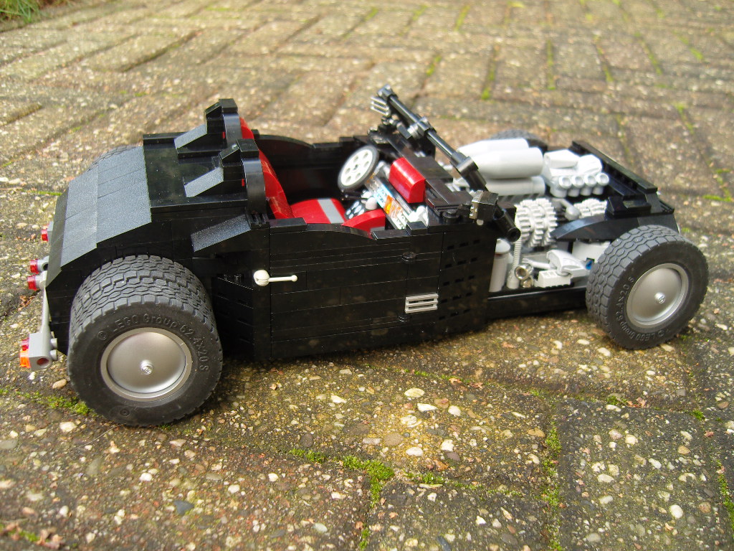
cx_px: 367
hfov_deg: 54.0
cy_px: 276
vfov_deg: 41.8
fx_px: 721
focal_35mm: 34
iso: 100
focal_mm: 7.3
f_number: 2.8
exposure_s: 1/60
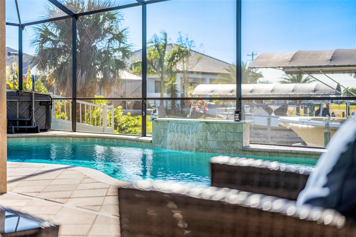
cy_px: 118
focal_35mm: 50
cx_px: 178
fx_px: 494
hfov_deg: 39.6
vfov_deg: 27.0
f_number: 1.8
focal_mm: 50
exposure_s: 1/2500
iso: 100
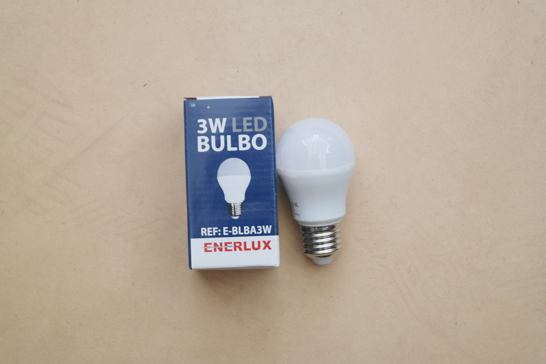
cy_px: 182
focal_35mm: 77
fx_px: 1168
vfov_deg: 17.7
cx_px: 273
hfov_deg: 26.3
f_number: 5.6
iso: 200
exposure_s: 1/80
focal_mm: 50
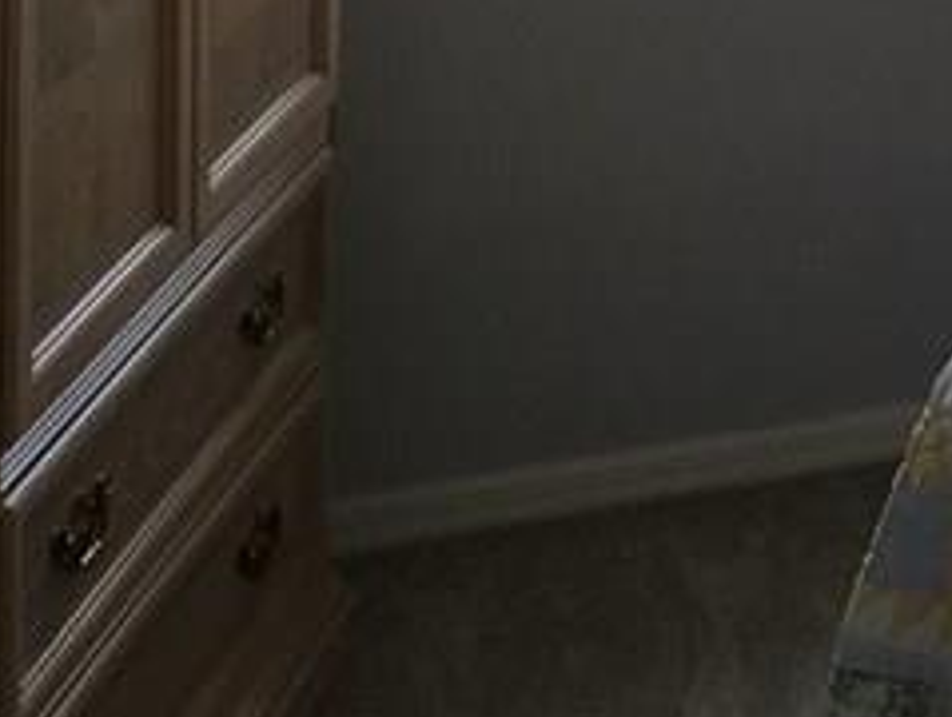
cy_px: -749
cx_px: 1657
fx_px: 3415
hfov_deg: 14.2
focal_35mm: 124
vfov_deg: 10.9
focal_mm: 4.15
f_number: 2.2
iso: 40
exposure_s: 1/17
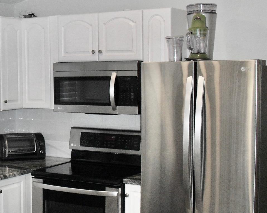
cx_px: 14
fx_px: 593
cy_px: 114
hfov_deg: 24.5
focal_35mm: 75
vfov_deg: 20.4
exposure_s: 1/125
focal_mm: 6.3
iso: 200
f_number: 3.1
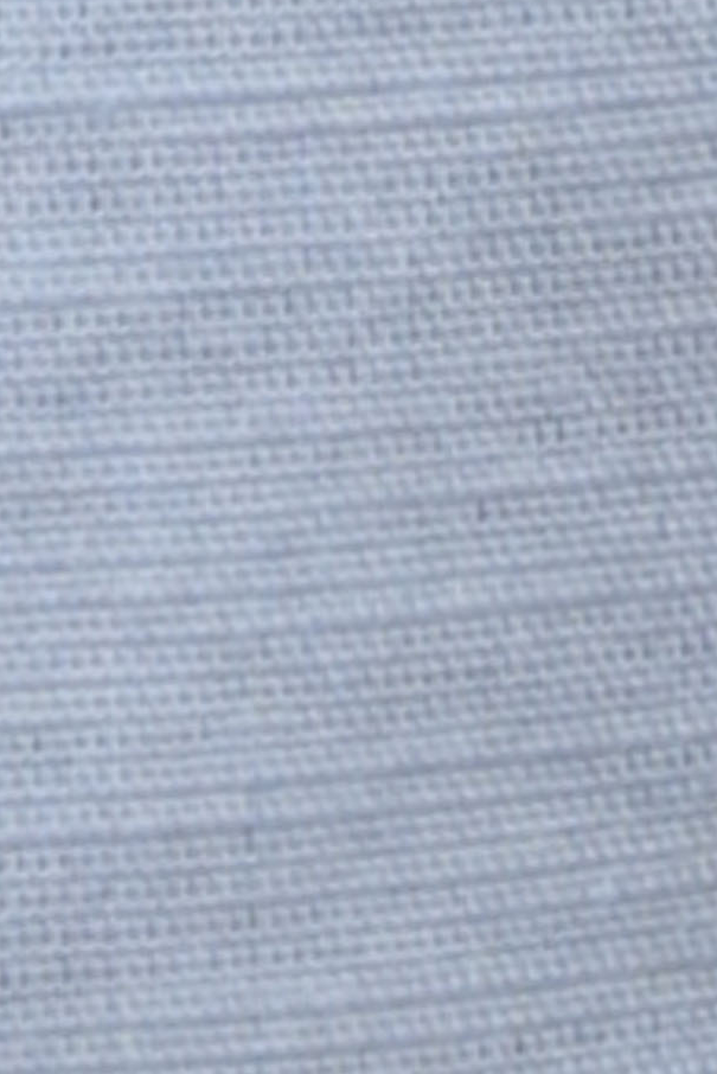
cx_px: 348
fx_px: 9906
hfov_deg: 4.1
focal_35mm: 332
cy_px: -1505
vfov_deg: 6.0
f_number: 2.5
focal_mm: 50
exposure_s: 1/200
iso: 125
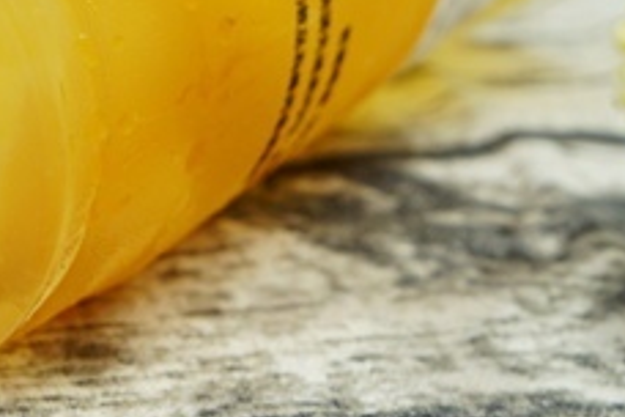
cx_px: 79
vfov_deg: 11.0
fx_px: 2135
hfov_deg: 16.5
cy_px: -26
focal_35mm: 123
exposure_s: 1/100
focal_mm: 35
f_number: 7.1
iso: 100
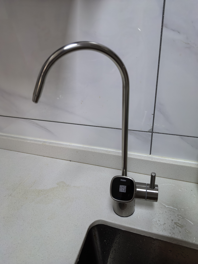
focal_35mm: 24
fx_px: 183
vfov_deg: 71.6
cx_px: 99
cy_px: 132
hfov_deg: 56.8
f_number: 2
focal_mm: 6.98
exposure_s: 1/50
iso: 500
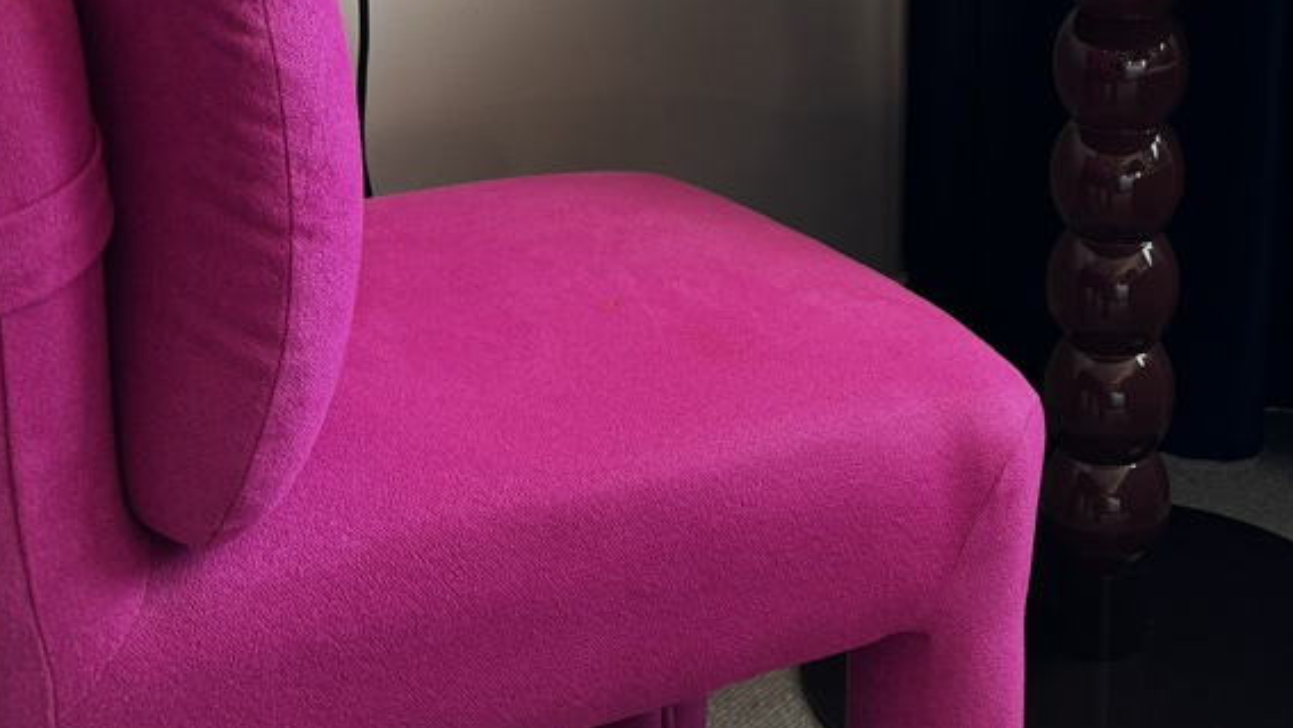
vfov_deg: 19.4
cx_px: 1063
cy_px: -96
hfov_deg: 34.2
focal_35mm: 59
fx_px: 2023
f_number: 1.78
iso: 125
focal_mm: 6.76
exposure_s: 1/50
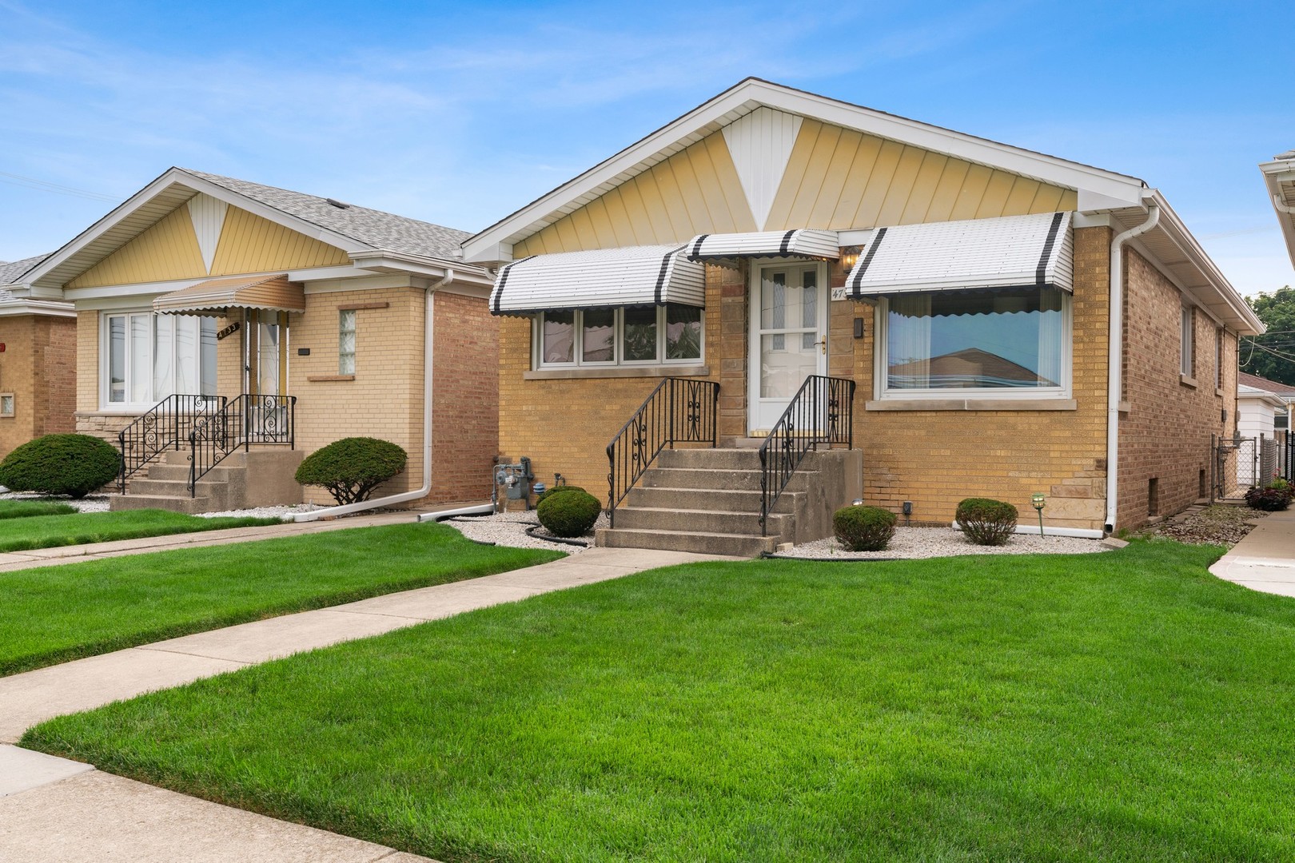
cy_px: 432
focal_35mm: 33
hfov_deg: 57.2
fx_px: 1187
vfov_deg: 40.0
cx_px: 648
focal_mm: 33
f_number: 7.1
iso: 320
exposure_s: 1/500
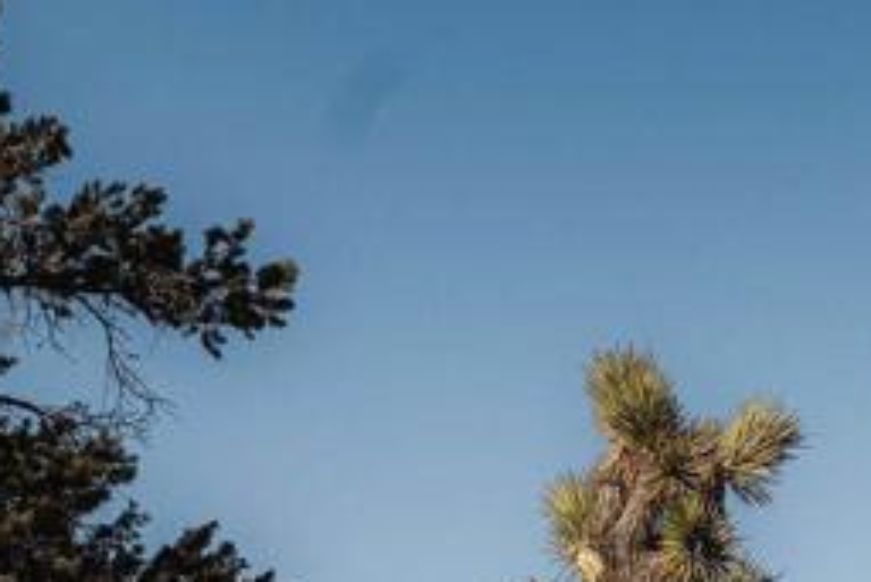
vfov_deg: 9.5
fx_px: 3389
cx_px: 1235
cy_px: 888
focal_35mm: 140
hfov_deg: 13.9
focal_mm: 35
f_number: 5
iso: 100
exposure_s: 1/1250
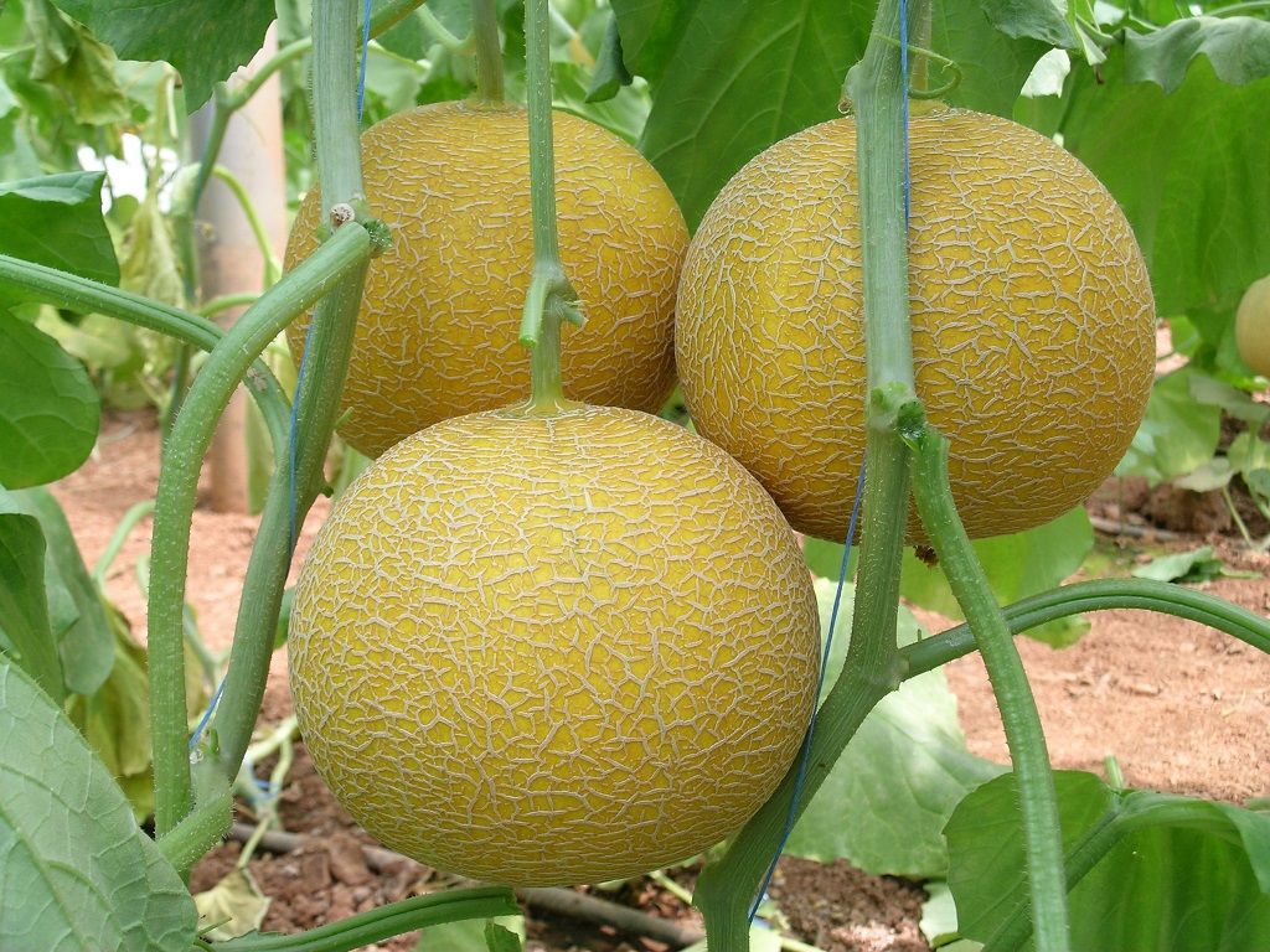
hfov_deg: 38.2
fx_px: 1834
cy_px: 476
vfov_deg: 29.1
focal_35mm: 50
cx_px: 635
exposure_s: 1/62.3
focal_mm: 10.3
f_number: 4.3
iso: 50
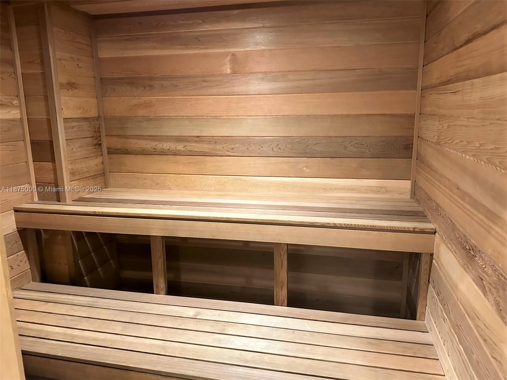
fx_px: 351
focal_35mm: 24
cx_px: 254
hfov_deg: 71.6
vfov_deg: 56.8
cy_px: 190
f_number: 1.78
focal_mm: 6.86
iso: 800
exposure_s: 1/60
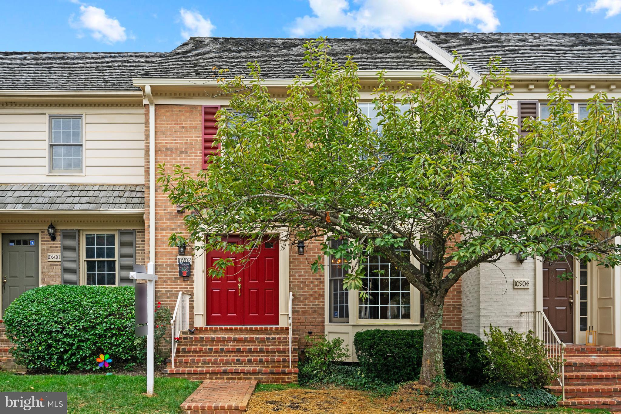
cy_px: 207
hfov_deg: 54.4
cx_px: 310
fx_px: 604
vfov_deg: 37.8
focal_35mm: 35
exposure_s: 1/125
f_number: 10
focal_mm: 35
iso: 320
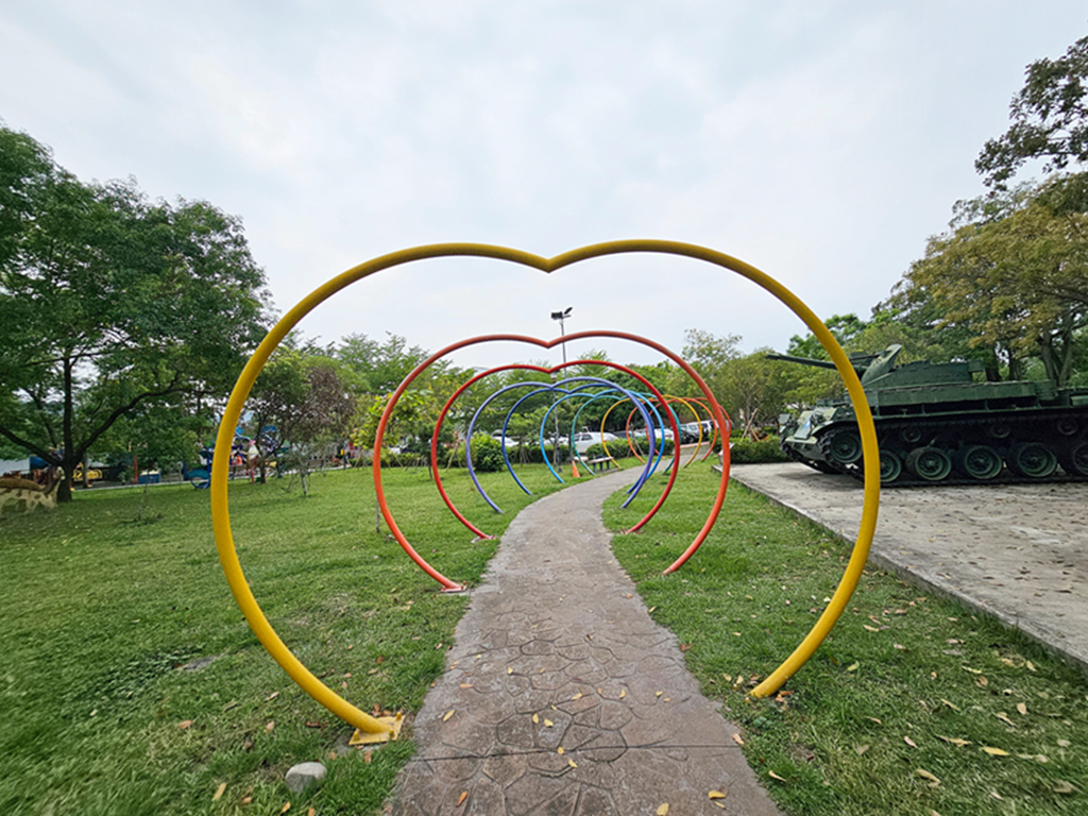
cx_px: 544
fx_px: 409
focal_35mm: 13
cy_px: 408
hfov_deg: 106.2
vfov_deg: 89.9
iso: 50
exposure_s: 1/3084
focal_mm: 2.2
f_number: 2.2
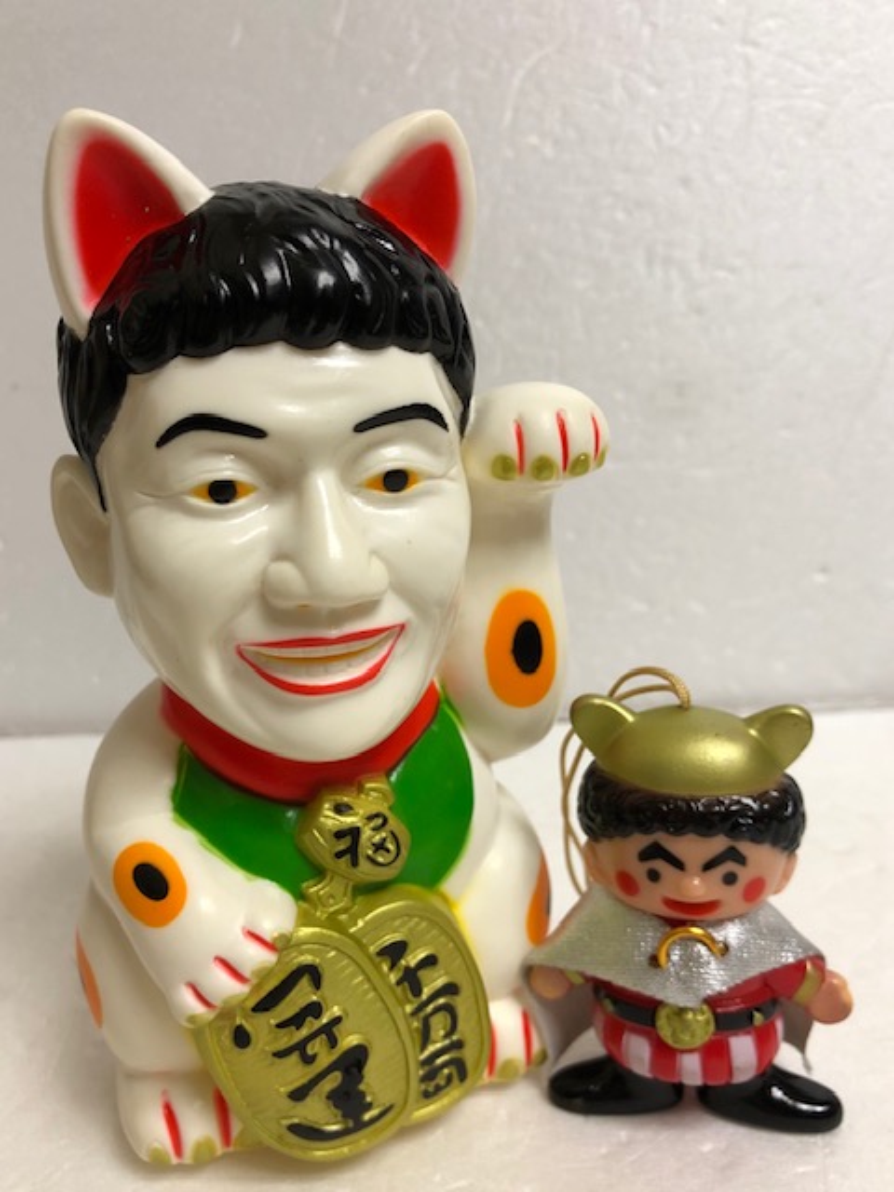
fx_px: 964
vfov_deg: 63.4
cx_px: 447
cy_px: 596
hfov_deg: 49.7
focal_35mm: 28
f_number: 1.8
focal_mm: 4
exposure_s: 1/17
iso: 40
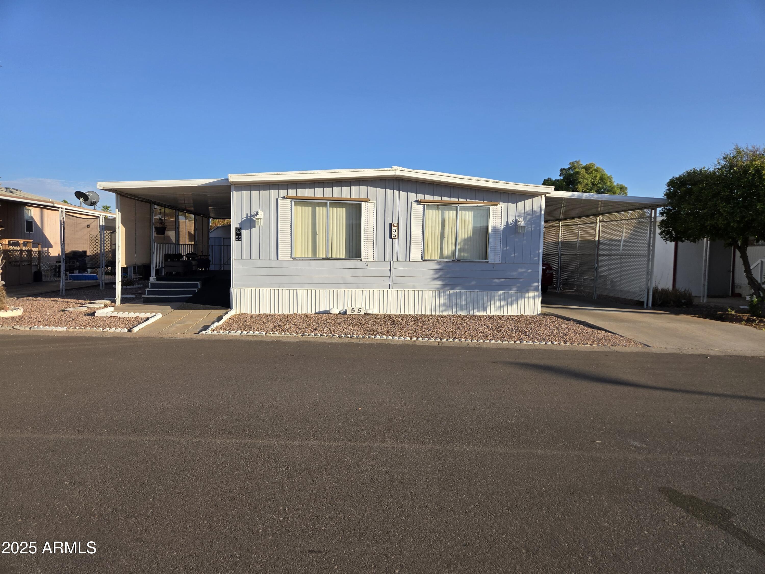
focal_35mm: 23
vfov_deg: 58.9
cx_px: 382
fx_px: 508
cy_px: 287
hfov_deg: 73.9
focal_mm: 5.4
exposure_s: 1/2921
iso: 50
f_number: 1.8
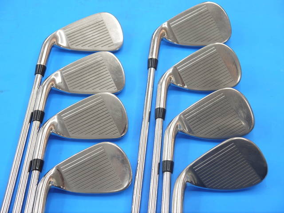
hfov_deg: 29.4
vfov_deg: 22.3
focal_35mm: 66
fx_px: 541
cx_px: 142
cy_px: 106
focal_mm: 33
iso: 400
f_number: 5.2
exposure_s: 1/60
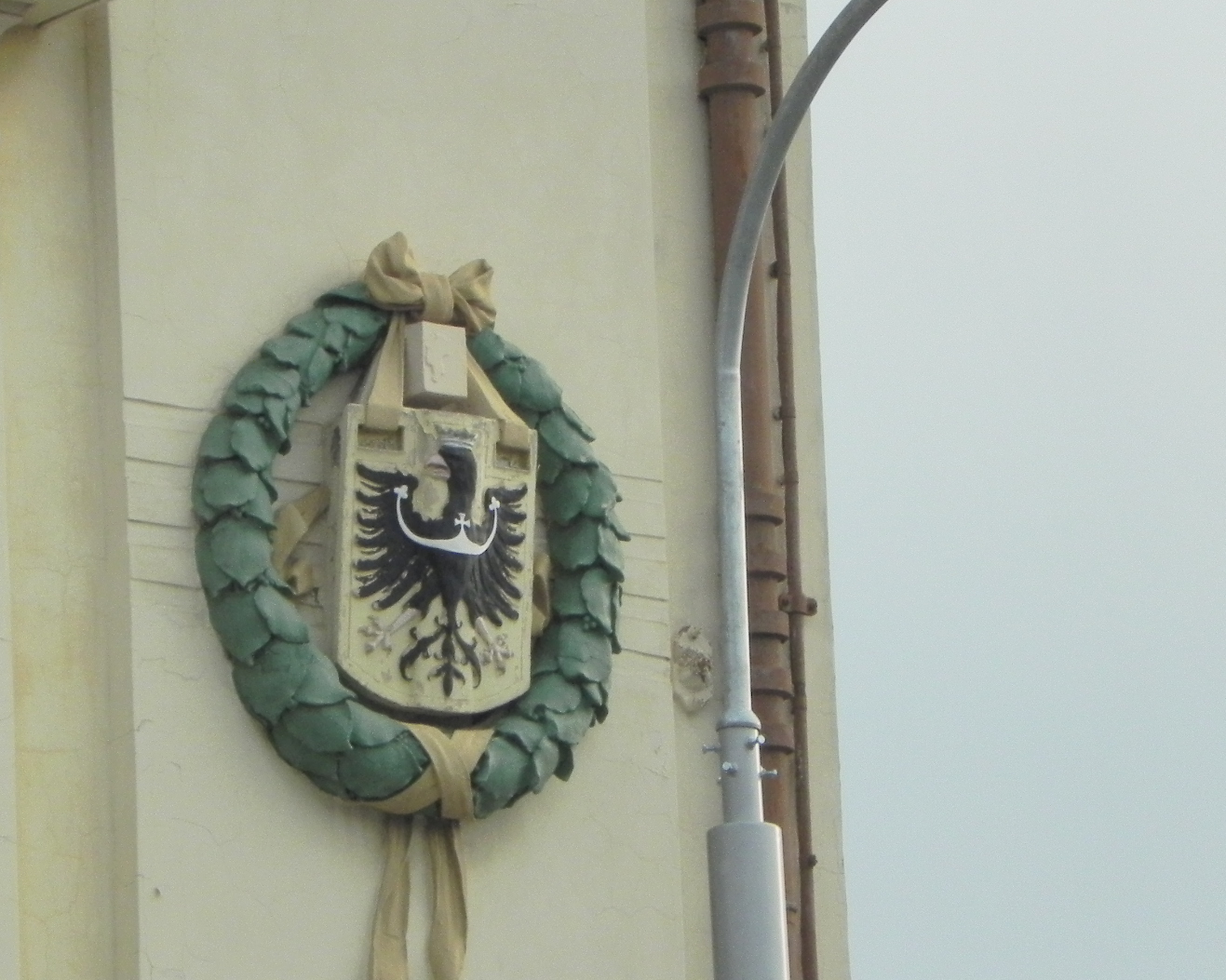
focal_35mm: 375
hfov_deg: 5.2
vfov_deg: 4.1
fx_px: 13604
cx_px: 529
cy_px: 506
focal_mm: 44
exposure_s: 1/568
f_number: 8
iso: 400
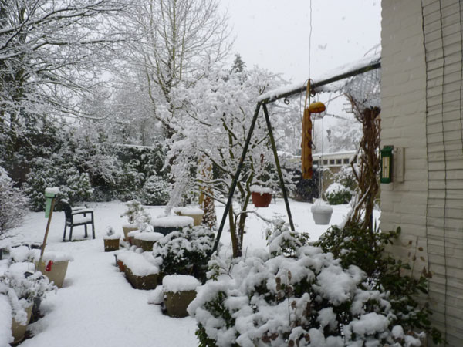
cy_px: 174
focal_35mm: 27
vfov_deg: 51.4
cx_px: 232
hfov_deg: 65.3
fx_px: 361
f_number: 3.6
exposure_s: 1/250
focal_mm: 4.8
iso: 160
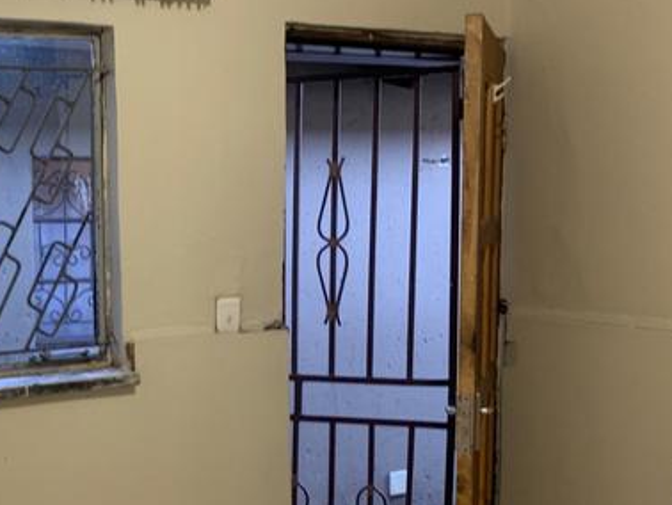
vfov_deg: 26.5
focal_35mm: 55
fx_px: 1068
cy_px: 322
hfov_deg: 33.4
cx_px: 87
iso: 400
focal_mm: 4.25
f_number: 1.8
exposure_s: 1/40
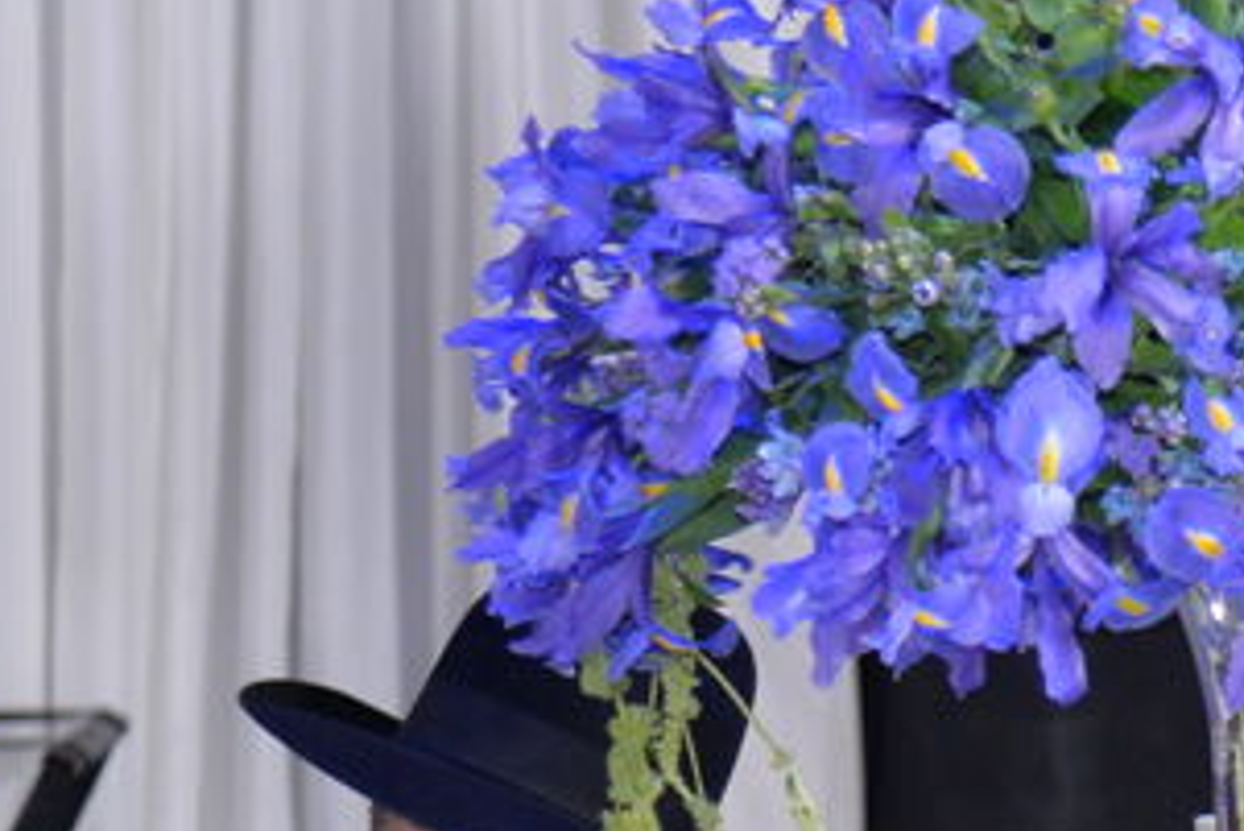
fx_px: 12549
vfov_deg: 3.8
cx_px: 2505
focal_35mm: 363
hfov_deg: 5.6
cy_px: 1294
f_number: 4.5
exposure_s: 1/125
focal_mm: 78
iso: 1600
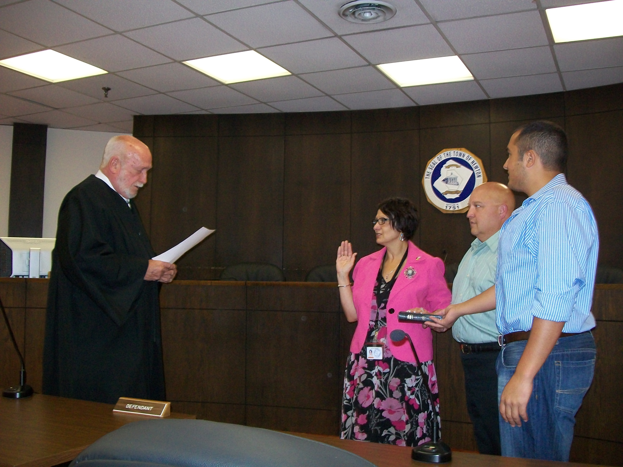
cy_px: 234
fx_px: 648
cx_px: 312
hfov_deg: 51.4
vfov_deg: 39.7
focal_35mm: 36
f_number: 2.7
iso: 160
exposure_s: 1/60
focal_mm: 6
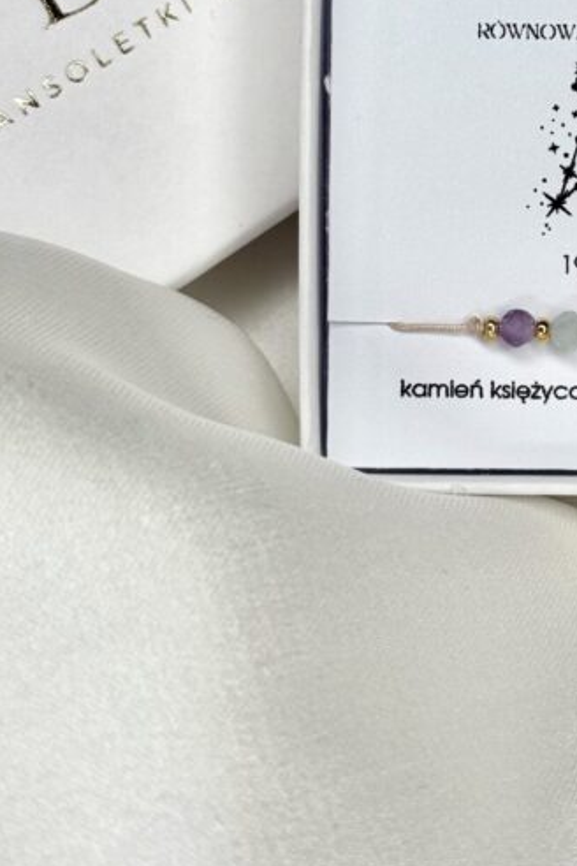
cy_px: 157
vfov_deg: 19.4
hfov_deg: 13.0
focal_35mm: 104
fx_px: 2500
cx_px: 559
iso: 64
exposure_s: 1/1133
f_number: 1.78
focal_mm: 6.76
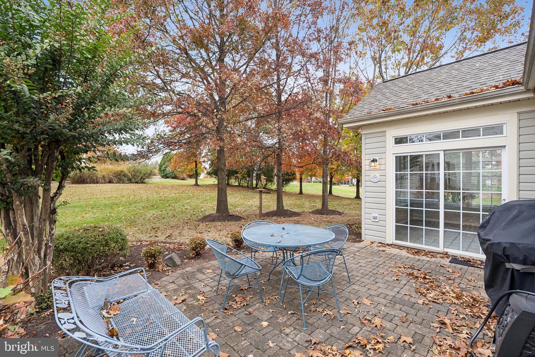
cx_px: 268
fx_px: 238
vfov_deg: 73.8
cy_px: 178
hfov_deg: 96.7
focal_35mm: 16
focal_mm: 16
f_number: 4
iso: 200
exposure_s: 1/160
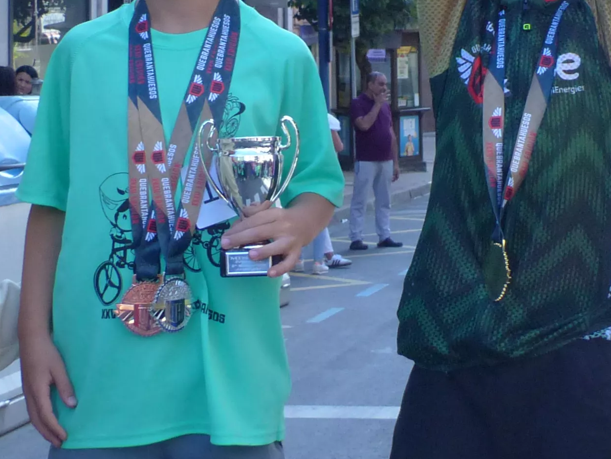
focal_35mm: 128
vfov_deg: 11.5
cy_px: 52
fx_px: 2260
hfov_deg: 15.4
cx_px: 377
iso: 200
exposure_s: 1/250
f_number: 4
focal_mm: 7.1
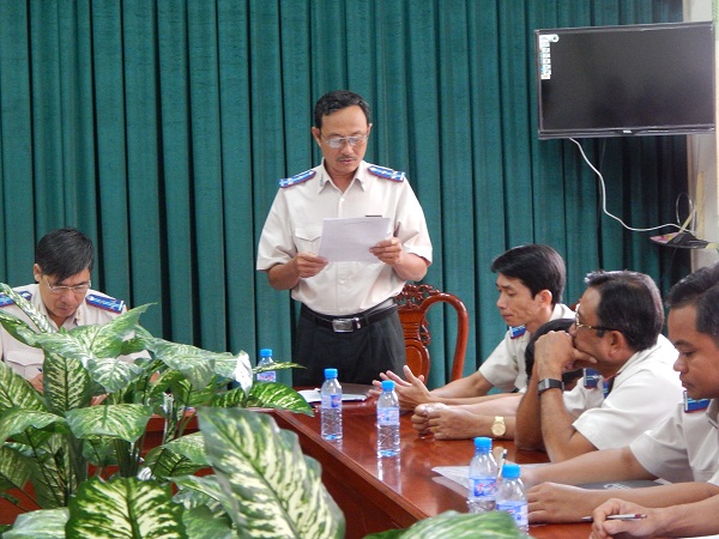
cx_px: 360
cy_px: 270
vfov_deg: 17.2
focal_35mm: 86
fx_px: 1786
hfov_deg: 22.8
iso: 200
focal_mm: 15.3
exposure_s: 1/6
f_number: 4.3
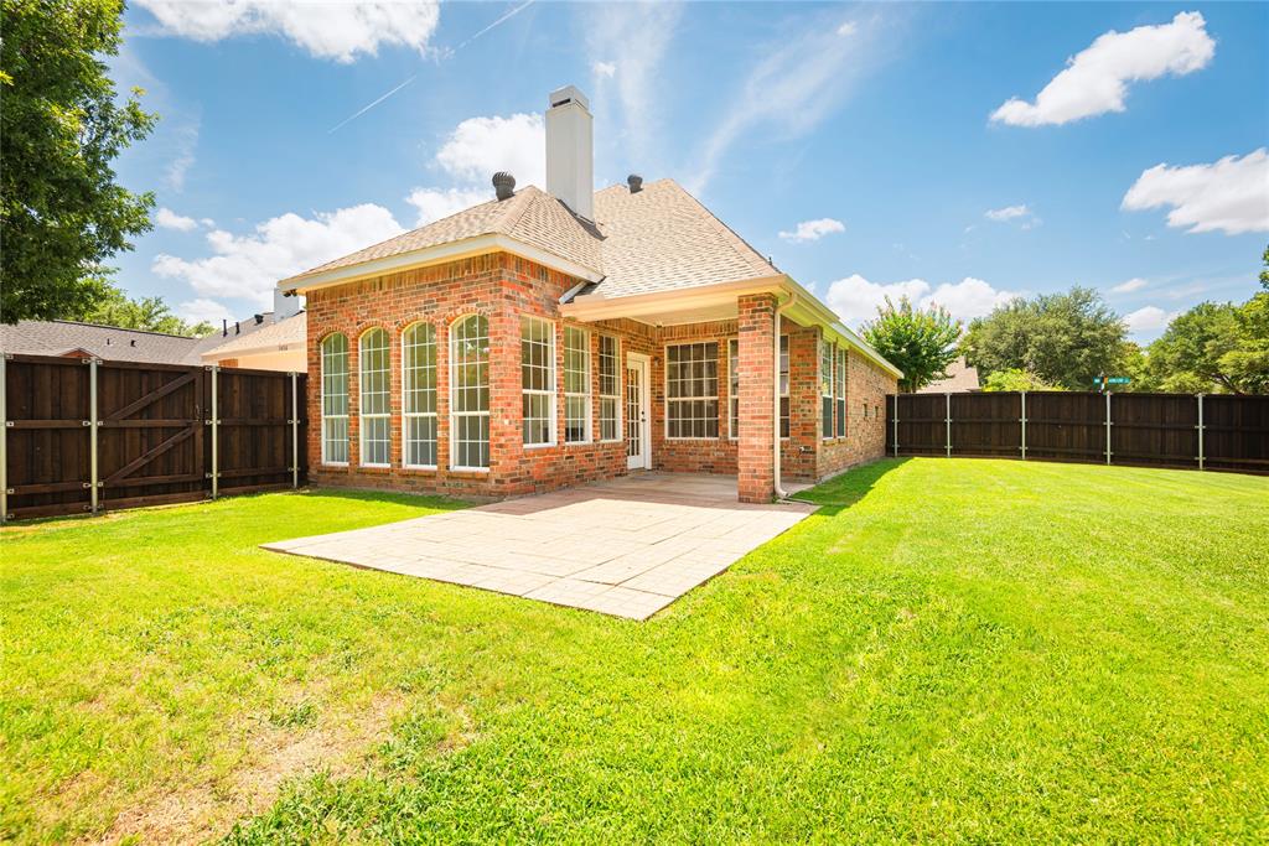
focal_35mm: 16
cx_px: 634
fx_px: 564
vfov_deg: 73.8
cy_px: 423
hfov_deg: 96.7
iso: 100
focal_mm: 16
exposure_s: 1/160
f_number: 7.1
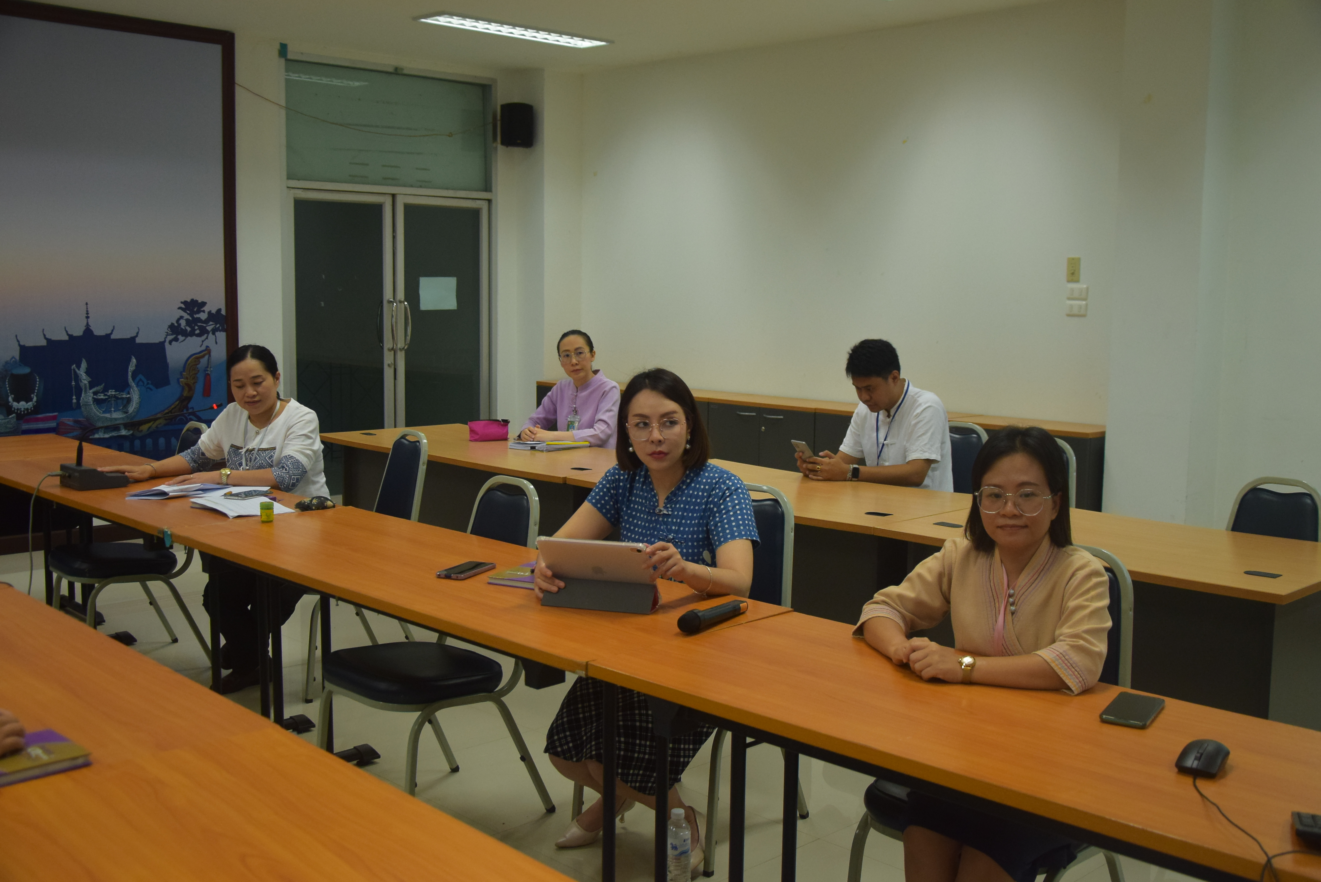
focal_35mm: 36
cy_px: 441
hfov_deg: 53.1
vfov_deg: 36.9
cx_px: 660
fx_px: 1321
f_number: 3.8
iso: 1250
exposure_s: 1/250
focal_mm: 24
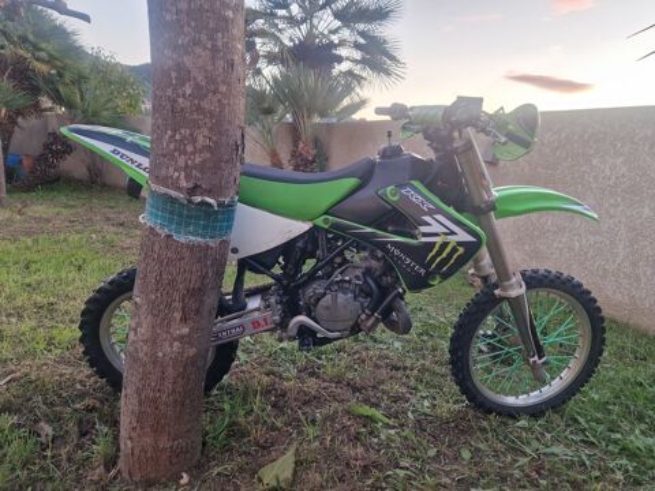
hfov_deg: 73.9
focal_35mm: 23
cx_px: 328
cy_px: 246
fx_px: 435
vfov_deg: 58.9
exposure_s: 1/100
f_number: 1.8
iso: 200
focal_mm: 5.4
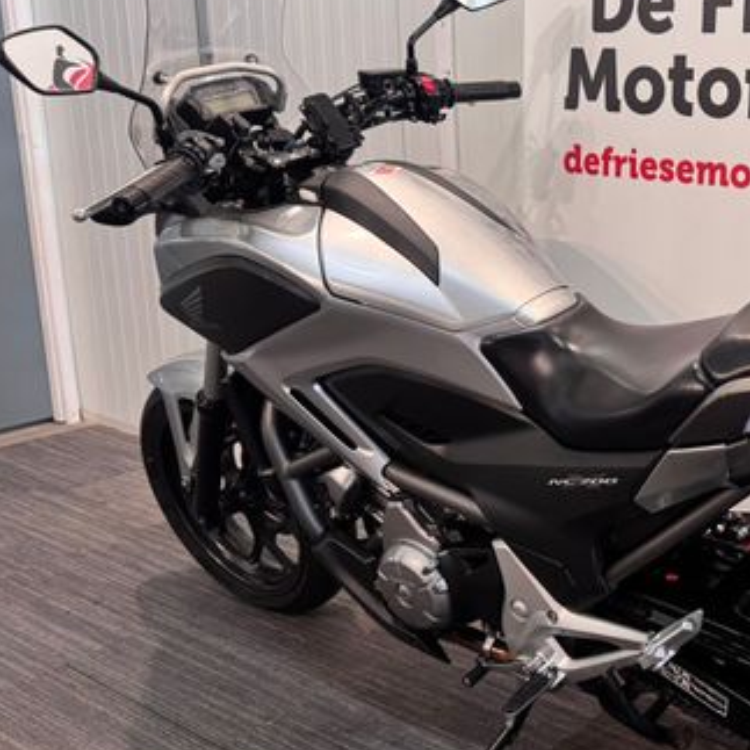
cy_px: 372
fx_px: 1030
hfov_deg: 36.6
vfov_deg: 40.0
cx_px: 720
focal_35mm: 42
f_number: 1.78
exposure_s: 1/50
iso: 250
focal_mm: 6.76
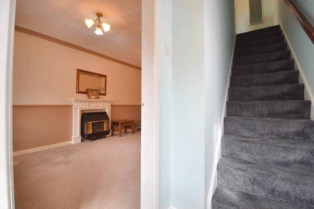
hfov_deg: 100.4
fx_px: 131
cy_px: 104
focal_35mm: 15
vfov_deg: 77.3
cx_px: 157
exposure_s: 1/50
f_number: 4.5
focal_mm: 10
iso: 100
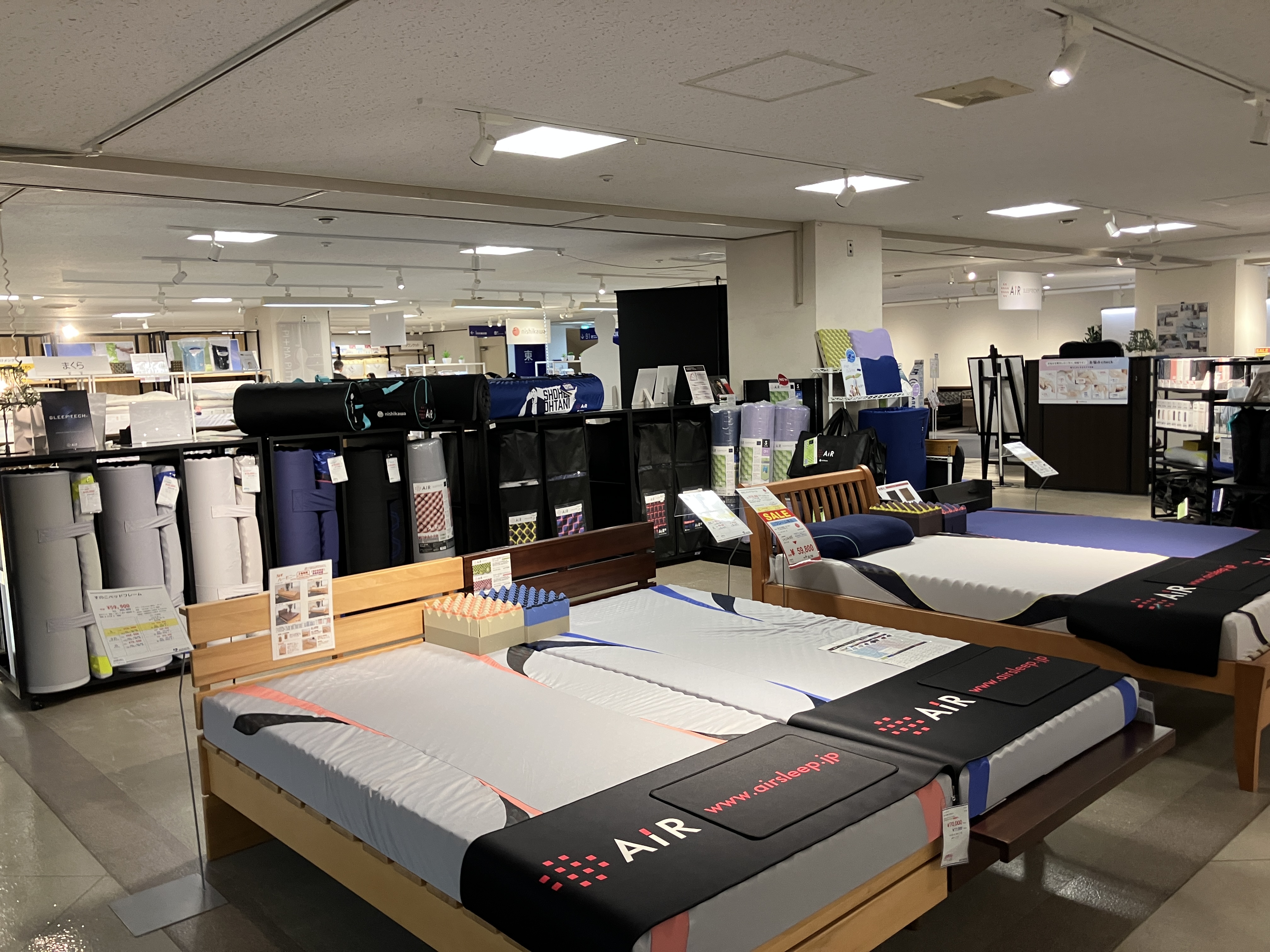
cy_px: 476
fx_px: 1027
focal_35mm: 28
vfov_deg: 49.7
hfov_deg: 63.4
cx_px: 635
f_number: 1.8
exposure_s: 1/50
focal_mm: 3.99
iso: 64
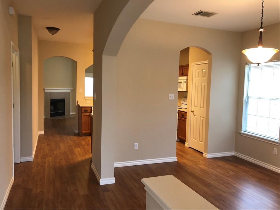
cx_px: 140
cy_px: 105
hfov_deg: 63.4
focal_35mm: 28
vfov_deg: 49.7
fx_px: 226
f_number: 1.8
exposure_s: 1/24
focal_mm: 4
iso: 40
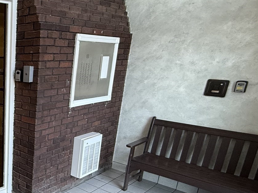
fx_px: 253
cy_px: 135
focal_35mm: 34
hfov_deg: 43.9
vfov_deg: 41.0
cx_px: -14
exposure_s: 1/120
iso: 250
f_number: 2.2
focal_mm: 2.22
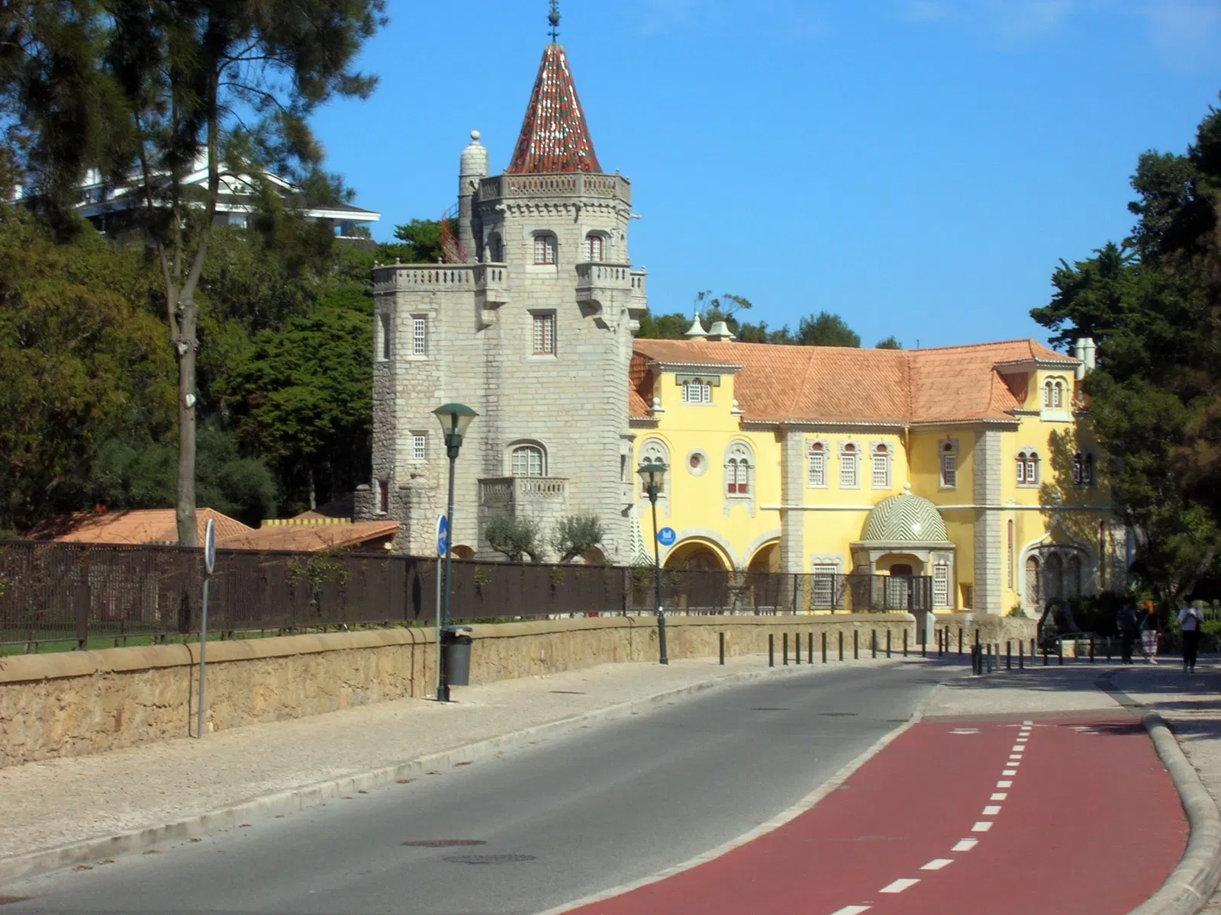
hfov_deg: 19.3
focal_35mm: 102
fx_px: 3598
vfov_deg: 14.5
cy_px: 458
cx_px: 610
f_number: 8.2
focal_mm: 17.1
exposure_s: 1/213
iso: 50
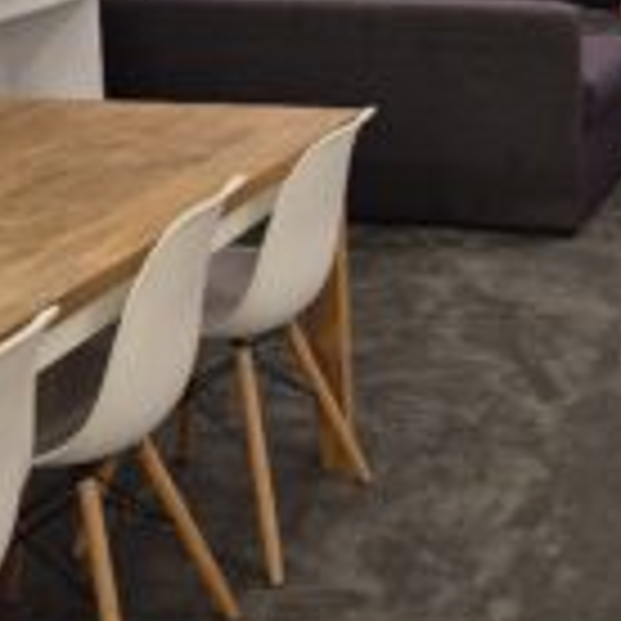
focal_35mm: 59
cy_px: -9
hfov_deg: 28.4
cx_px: 500
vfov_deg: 27.3
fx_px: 1197
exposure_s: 1/100
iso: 250
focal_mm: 5.4
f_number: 1.8
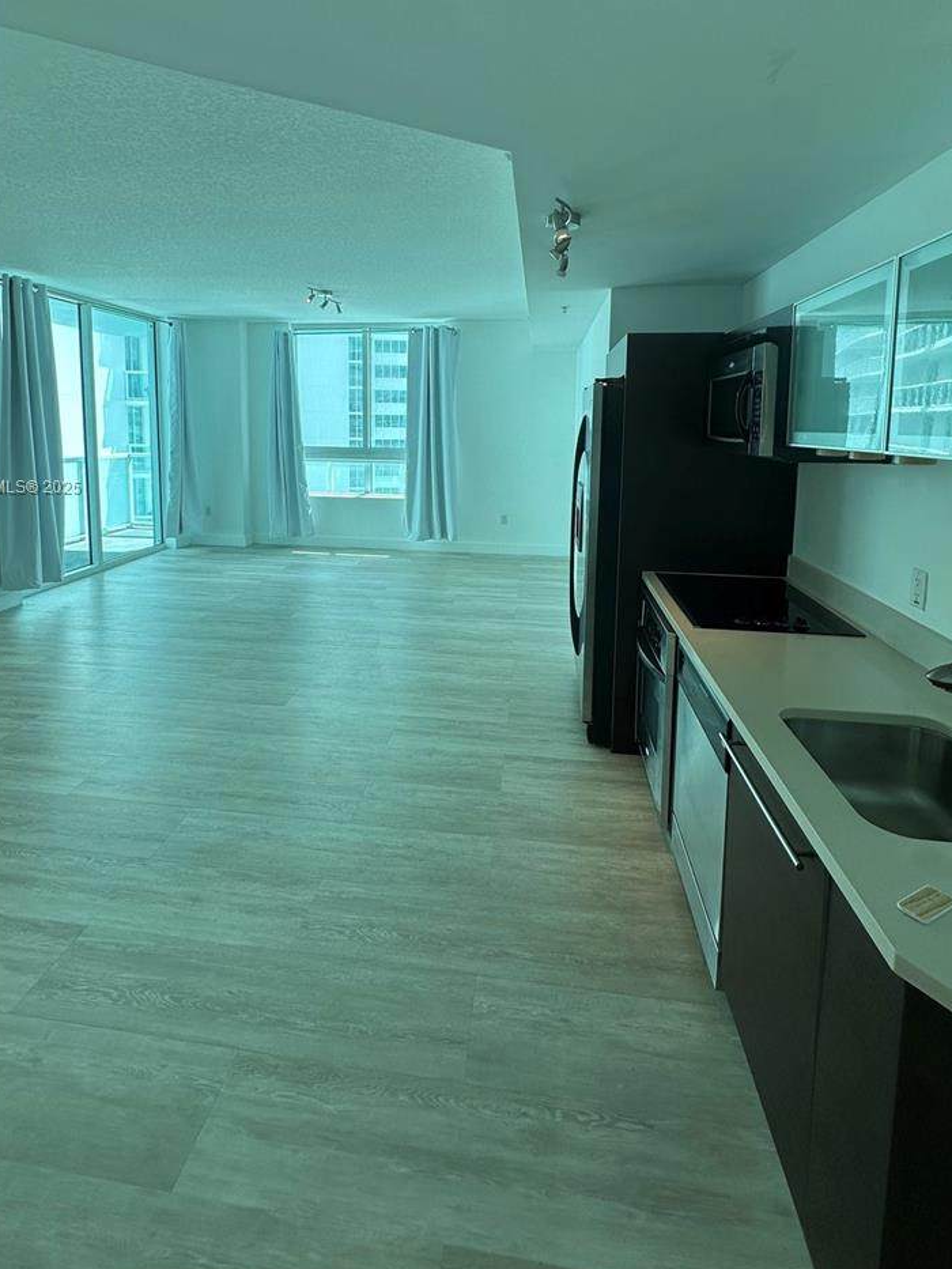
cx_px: 443
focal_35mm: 18
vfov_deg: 86.3
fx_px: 660
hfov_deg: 71.5
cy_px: 488
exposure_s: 1/173
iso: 40
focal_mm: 2.22
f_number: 2.2
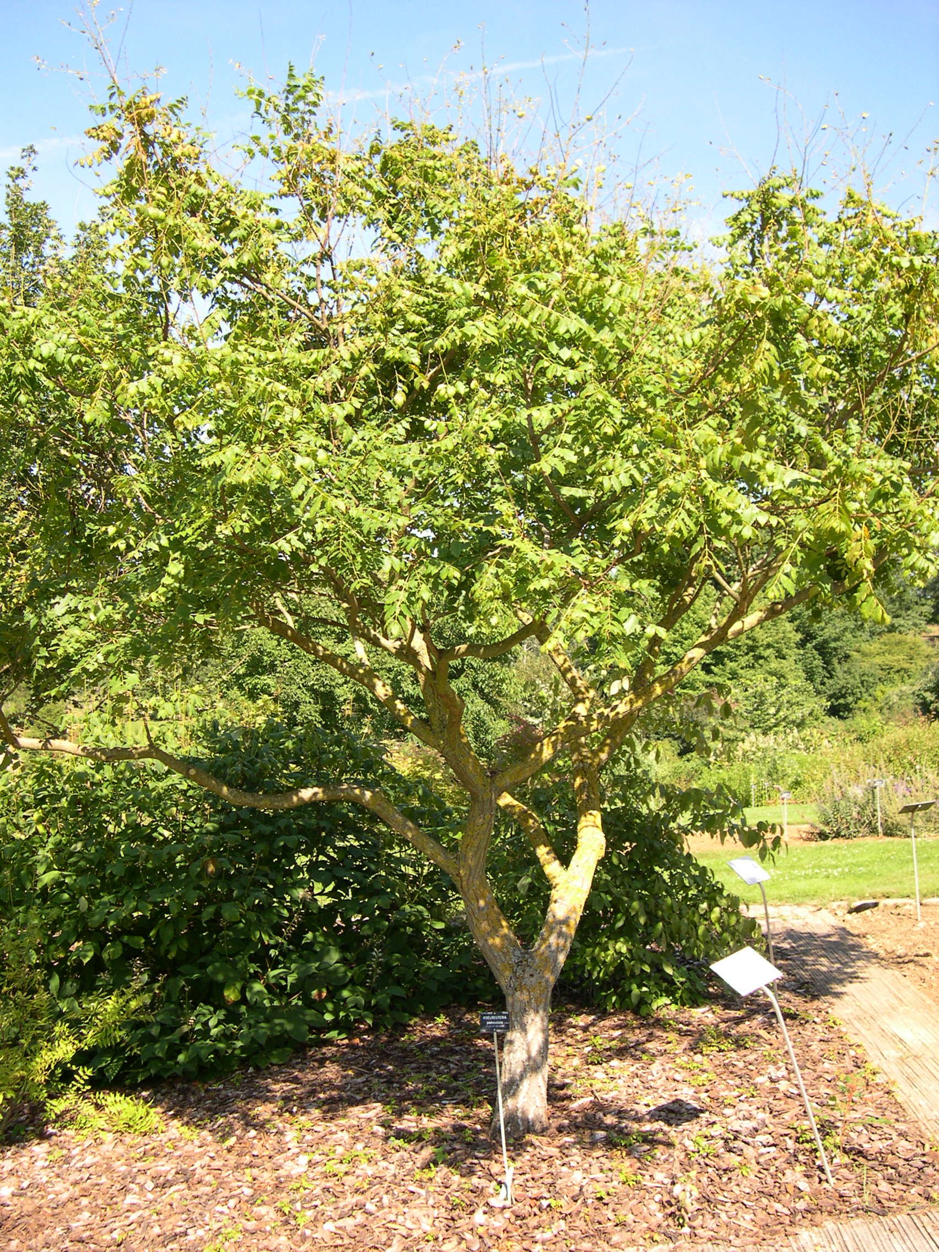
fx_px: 1374
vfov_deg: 49.0
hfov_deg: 37.7
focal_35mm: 38
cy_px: 626
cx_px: 470
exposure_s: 1/440
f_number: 2.8
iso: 100
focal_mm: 8
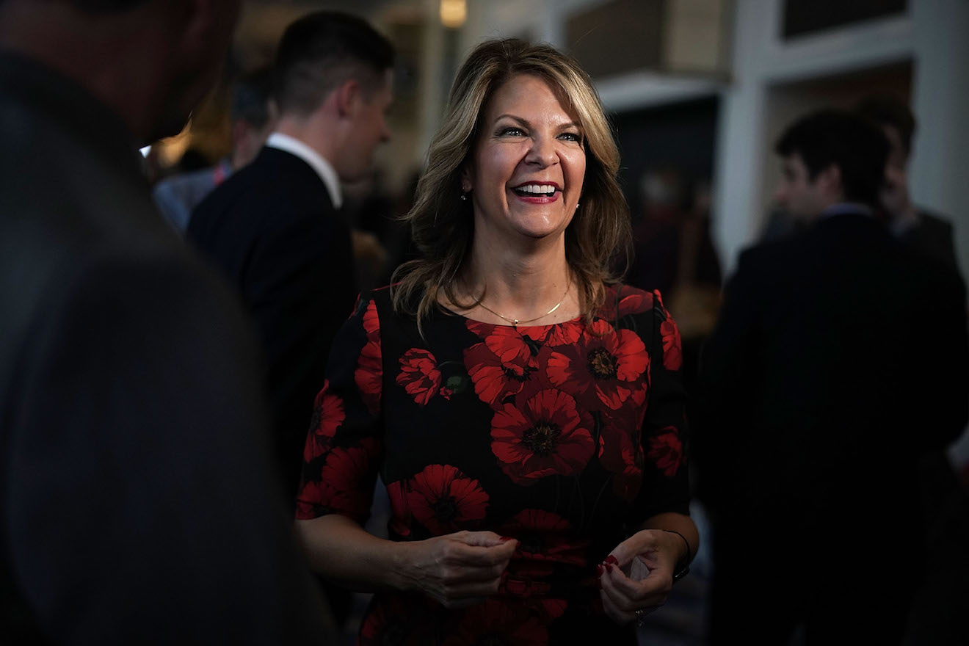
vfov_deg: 27.0
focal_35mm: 50
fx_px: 1346
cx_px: 484
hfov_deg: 39.6
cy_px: 323
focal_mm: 50
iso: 1600
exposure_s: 1/3200
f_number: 1.4
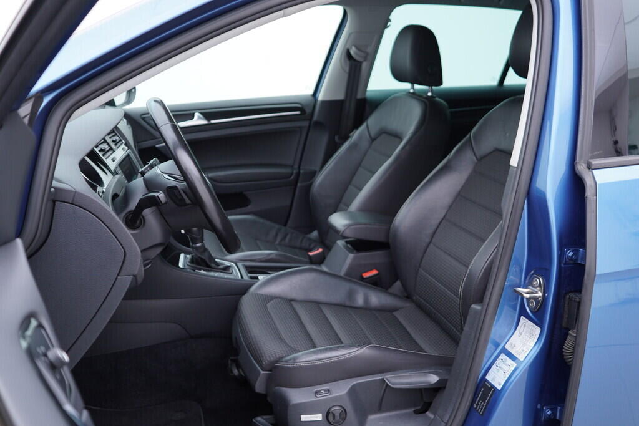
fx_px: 639
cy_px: 213
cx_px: 320
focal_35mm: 36
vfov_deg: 36.9
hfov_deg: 53.1
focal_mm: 24
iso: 125
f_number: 2.8
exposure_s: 1/40
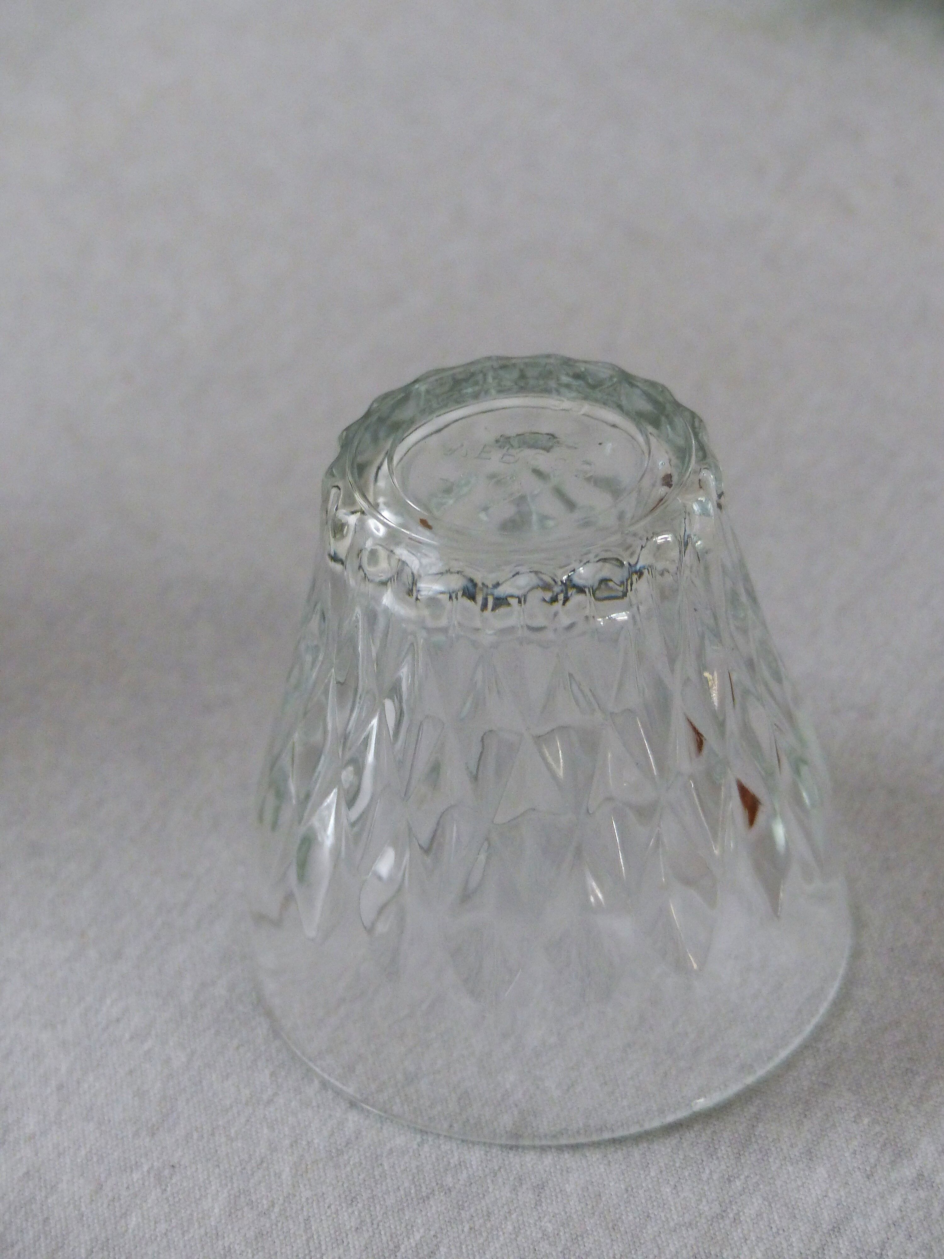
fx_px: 4000
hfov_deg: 13.5
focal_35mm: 110
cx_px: 472
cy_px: 630
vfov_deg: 17.9
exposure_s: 1/60
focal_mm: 18.3
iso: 200
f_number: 2.8
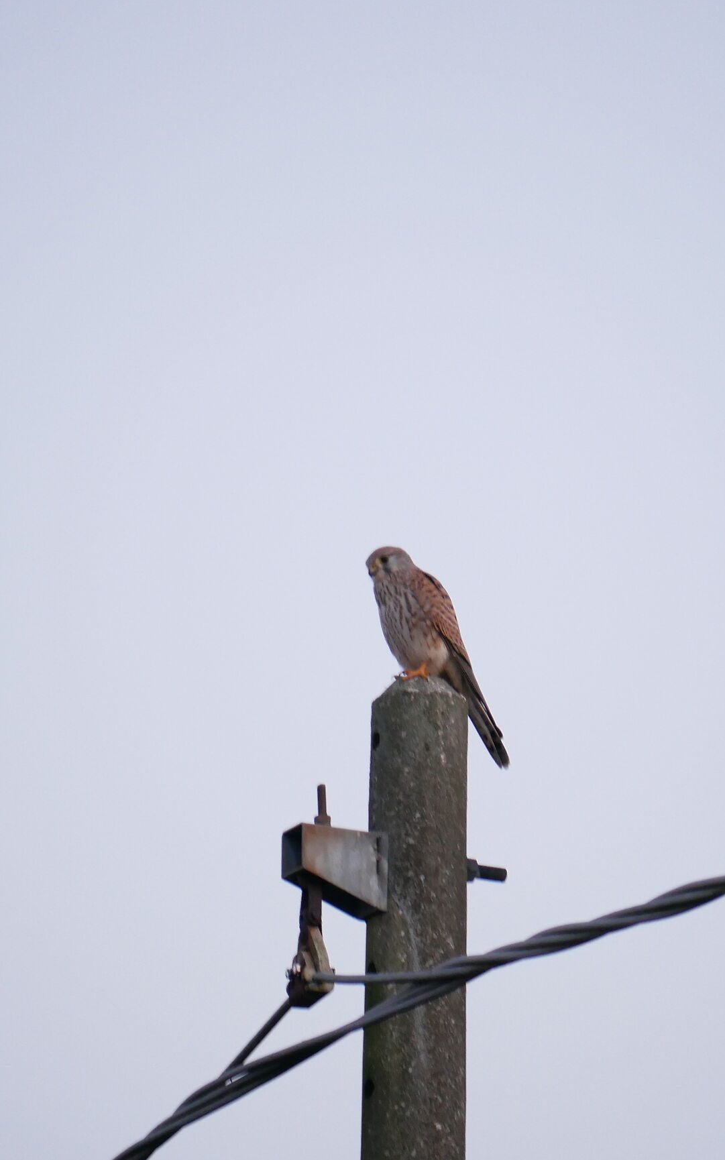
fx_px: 17580
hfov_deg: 2.4
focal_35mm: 556
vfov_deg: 3.8
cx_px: 419
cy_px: 589
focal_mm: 189
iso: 800
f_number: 5.6
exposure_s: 1/80
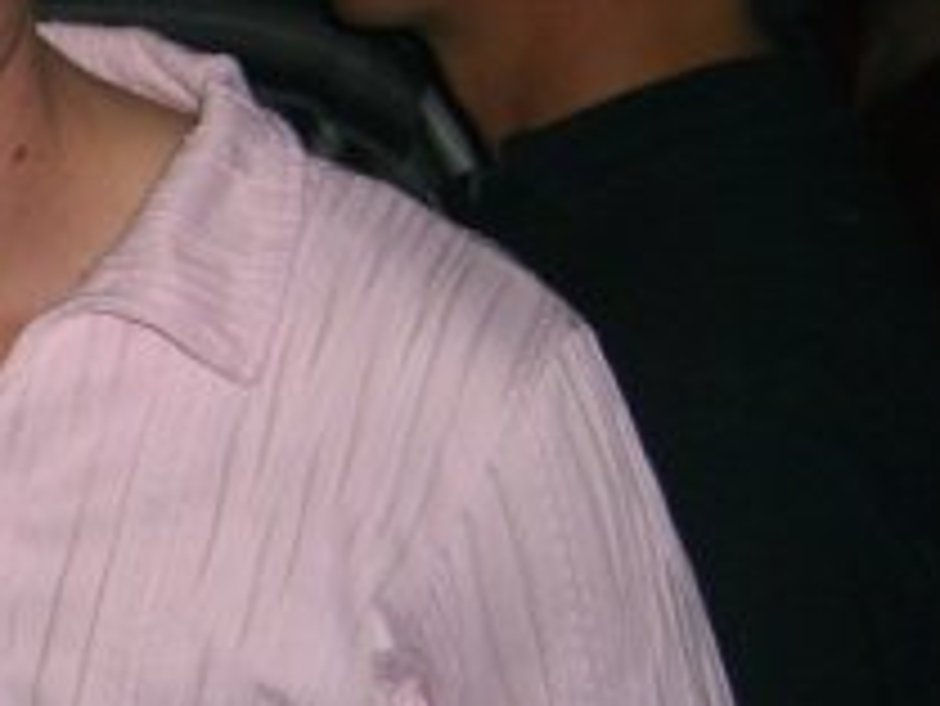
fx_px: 2962
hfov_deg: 16.7
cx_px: -382
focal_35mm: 109
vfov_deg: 13.6
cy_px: 256
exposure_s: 1/60
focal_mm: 7.9
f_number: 2.8
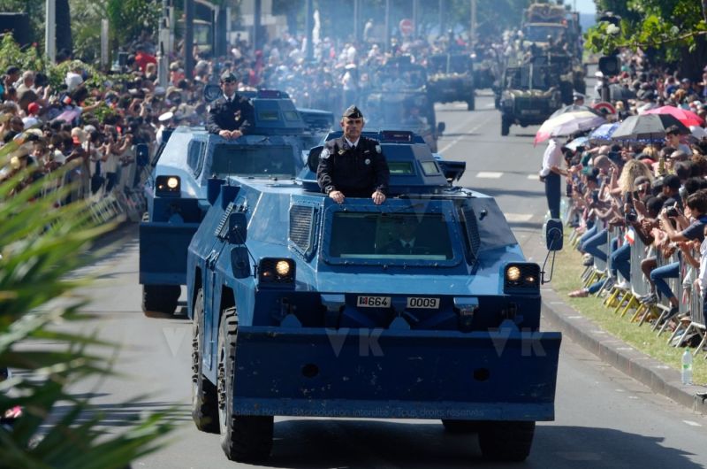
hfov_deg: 6.9
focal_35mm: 300
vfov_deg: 4.6
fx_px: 5880
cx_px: 354
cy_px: 234
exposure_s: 1/500
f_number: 8
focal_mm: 200
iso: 160
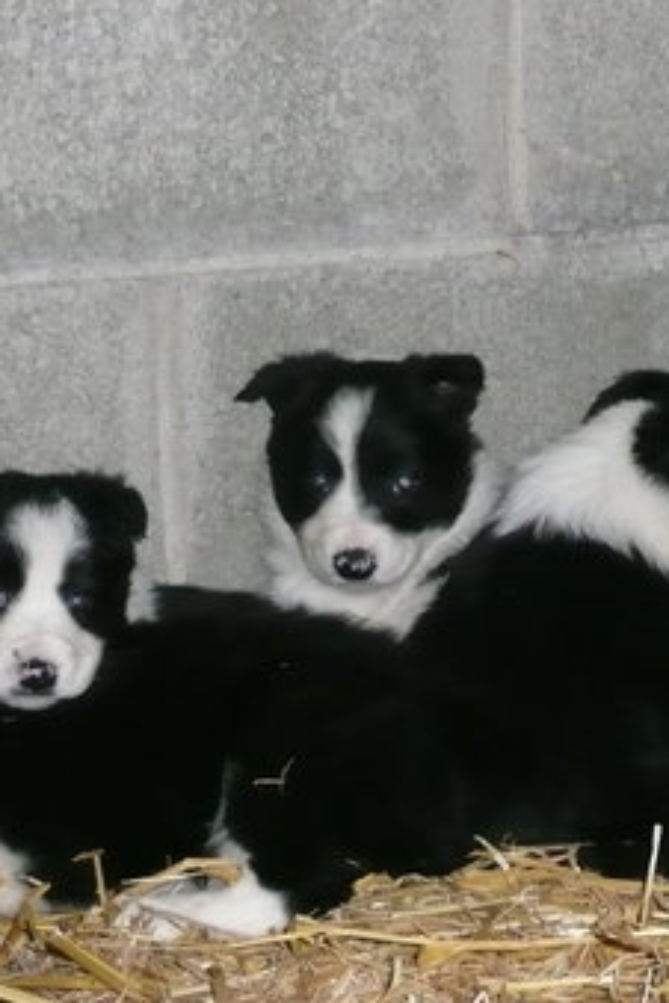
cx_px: 551
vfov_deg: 22.1
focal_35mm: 92
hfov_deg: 14.8
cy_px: 502
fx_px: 2564
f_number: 4.2
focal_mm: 8.2
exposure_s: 1/30
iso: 250
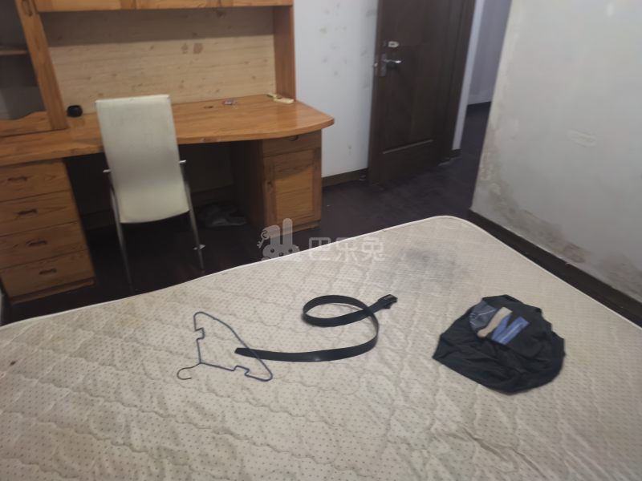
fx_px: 445
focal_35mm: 24
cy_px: 240
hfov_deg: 71.6
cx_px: 321
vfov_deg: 56.8
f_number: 1.4
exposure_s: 1/50
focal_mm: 6.98
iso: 640
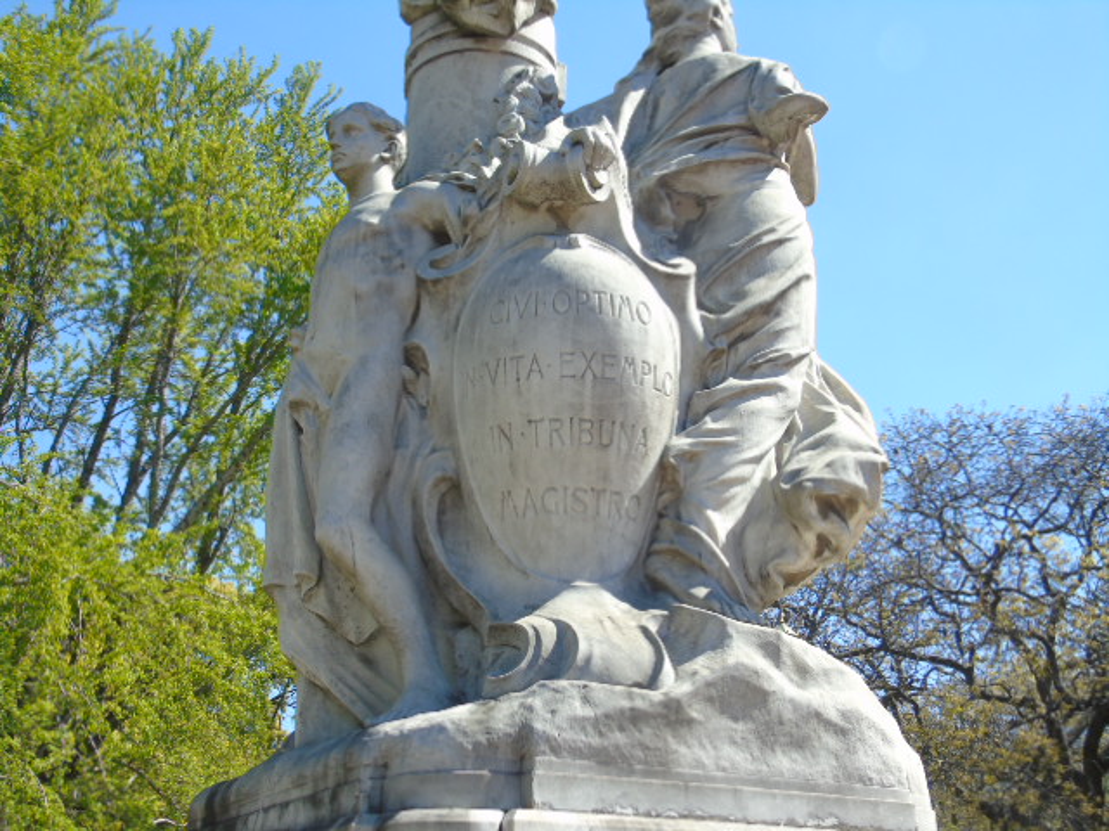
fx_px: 1474
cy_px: 416
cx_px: 554
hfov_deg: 41.2
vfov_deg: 31.5
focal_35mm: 46
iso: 80
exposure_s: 1/320
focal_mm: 8.2
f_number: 4.1
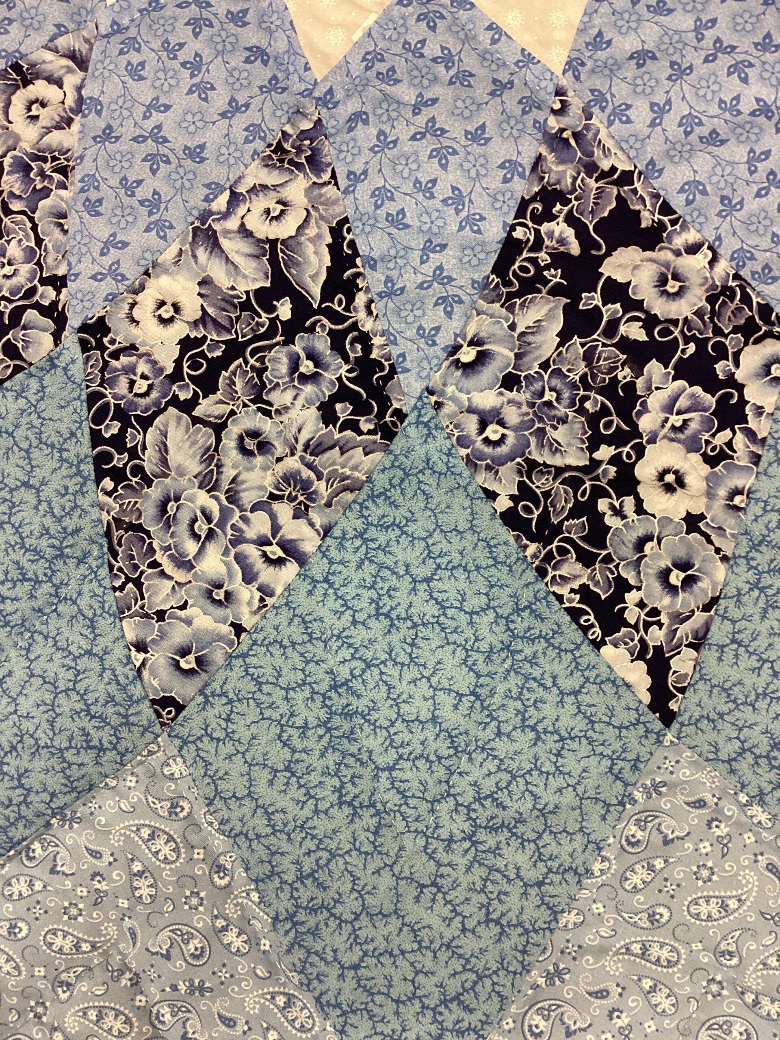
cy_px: 520
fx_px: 931
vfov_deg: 58.4
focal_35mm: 31
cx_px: 390
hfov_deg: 45.4
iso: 100
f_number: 2.4
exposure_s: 1/60
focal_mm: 3.3
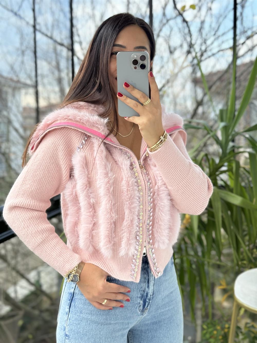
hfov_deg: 30.3
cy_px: 172
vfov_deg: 39.7
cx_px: 128
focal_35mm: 48
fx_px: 475
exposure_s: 1/121
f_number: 1.78
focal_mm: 6.76
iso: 80
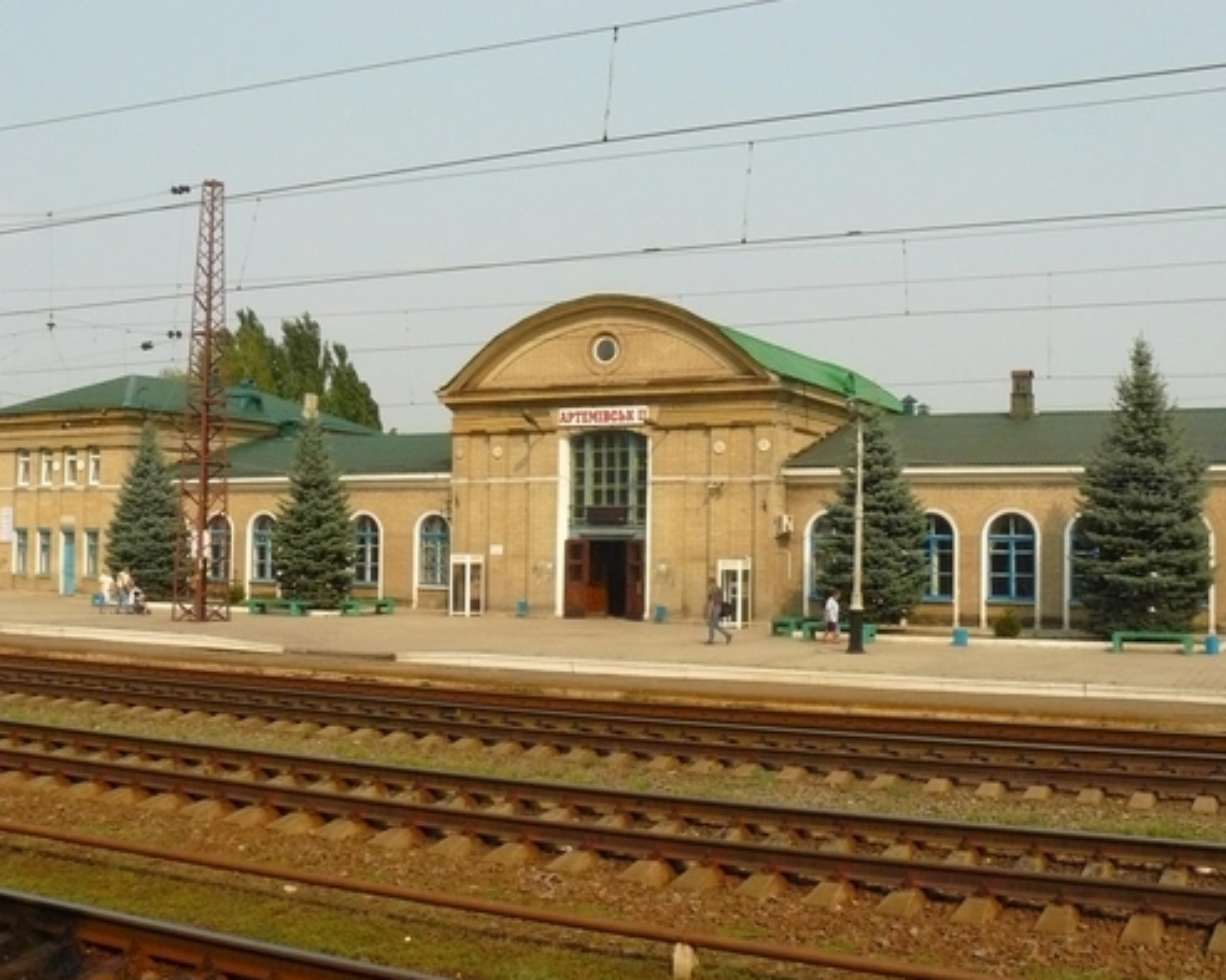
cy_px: 485
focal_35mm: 38
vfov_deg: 39.1
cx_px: 635
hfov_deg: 47.9
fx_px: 1378
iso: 400
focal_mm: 6
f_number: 8
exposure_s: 1/800
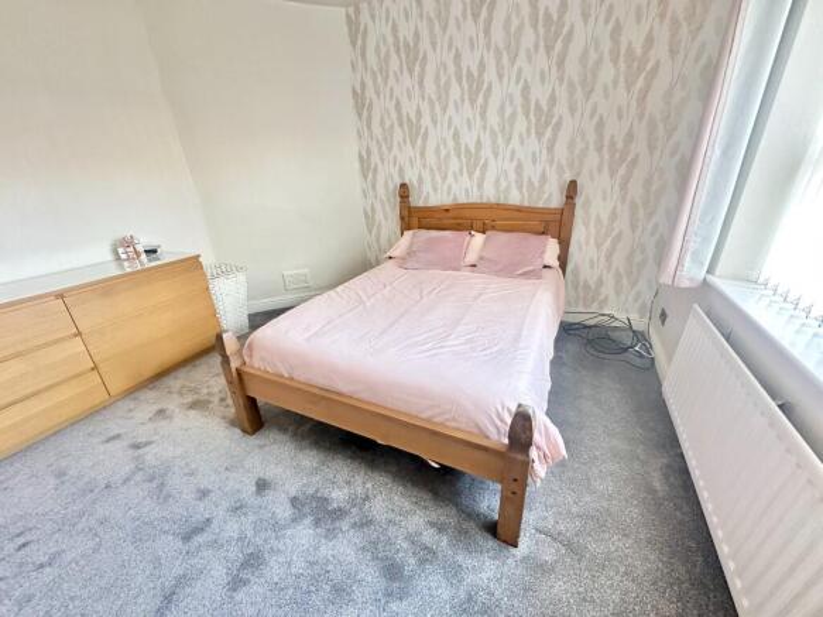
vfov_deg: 85.7
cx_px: 412
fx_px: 333
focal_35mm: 14
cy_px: 308
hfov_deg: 102.1
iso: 320
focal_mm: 2.22
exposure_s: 1/60
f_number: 2.2
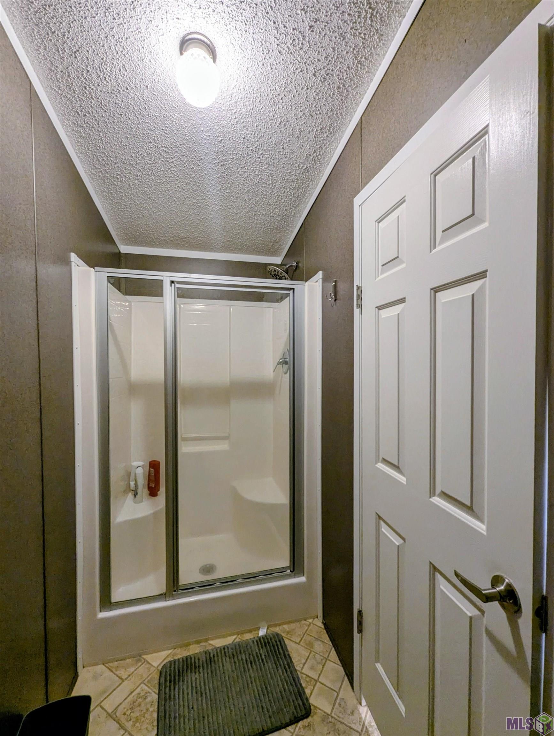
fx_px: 277
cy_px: 368
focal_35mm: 13
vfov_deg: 106.1
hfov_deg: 90.0
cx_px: 277
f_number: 2.2
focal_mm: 1.95
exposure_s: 1/51.4
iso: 101
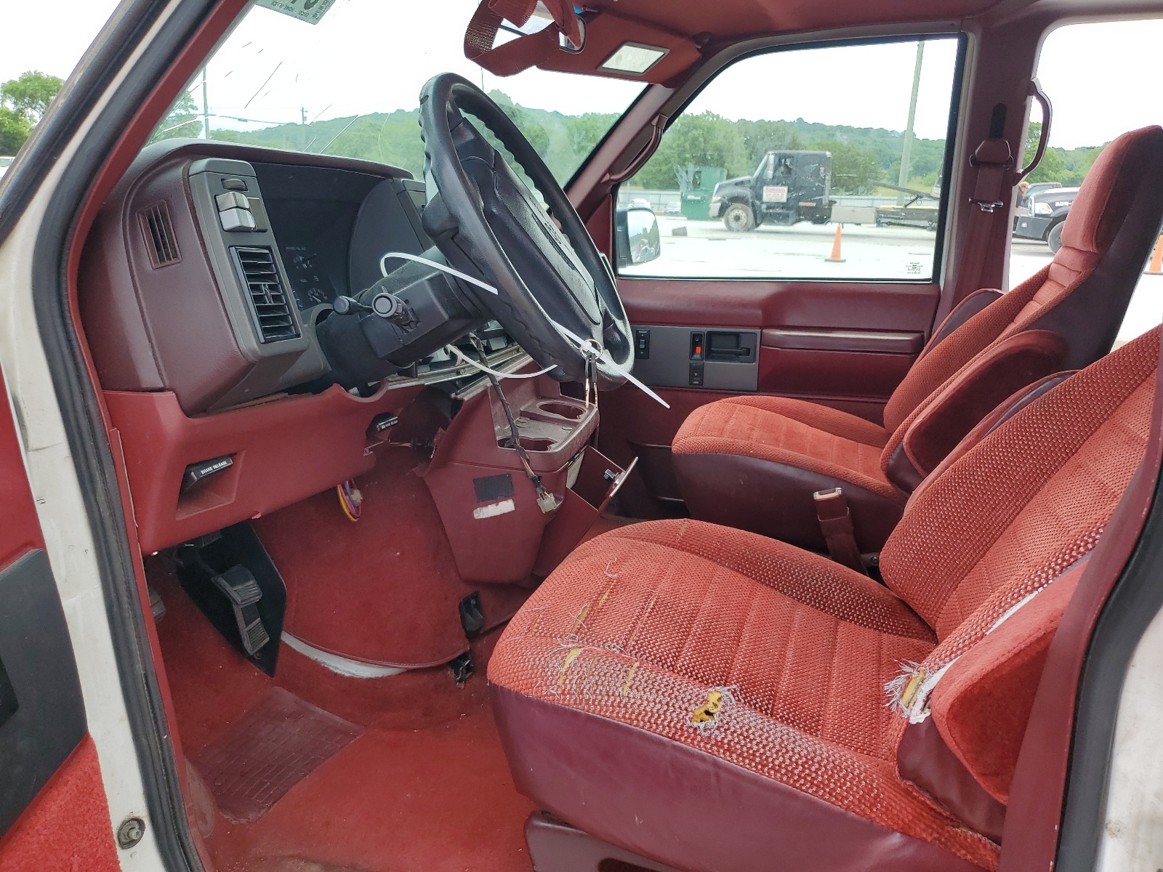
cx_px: 582
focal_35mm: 26
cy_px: 436
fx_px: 874
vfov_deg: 53.1
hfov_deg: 67.3
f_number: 1.5
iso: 50
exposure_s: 1/833
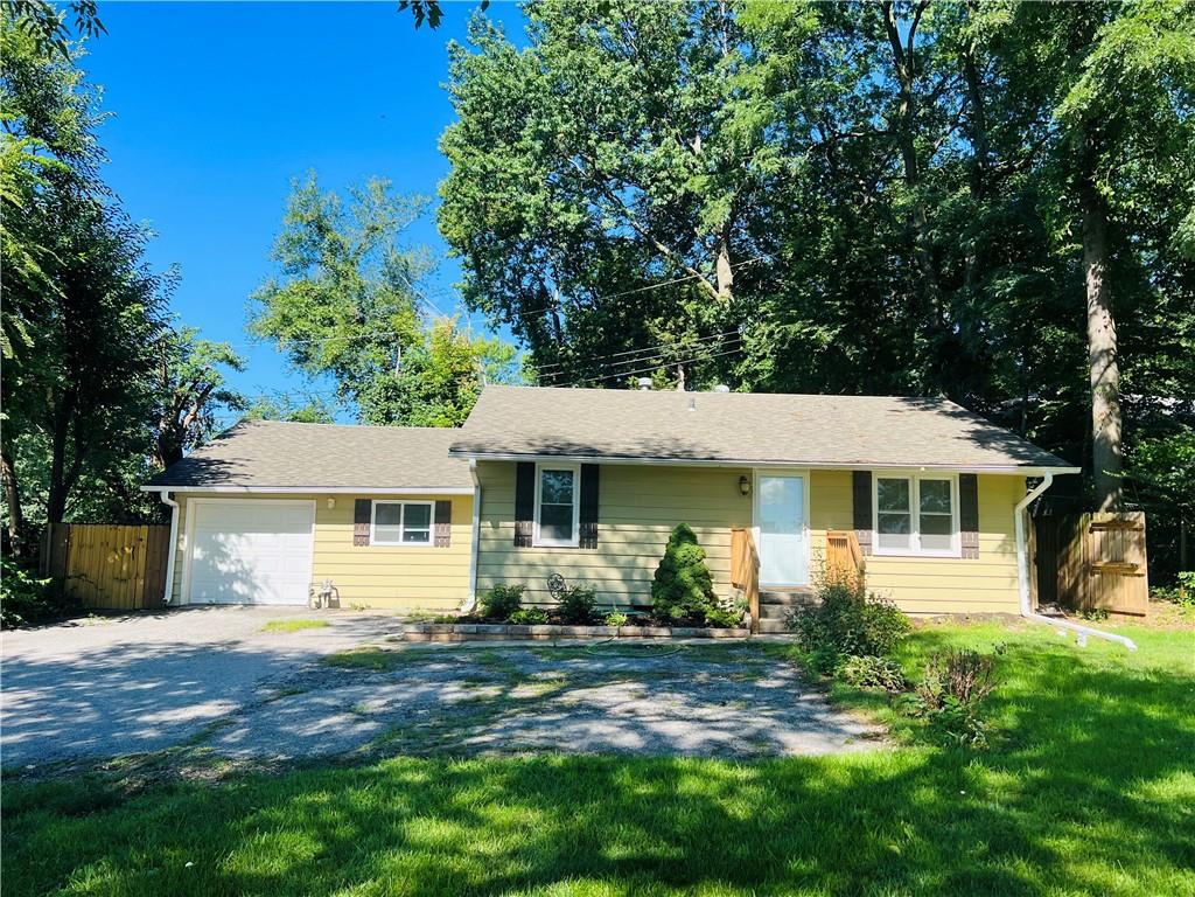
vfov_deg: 53.1
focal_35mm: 26
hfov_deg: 67.3
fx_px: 898
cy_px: 448
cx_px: 598
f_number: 1.5
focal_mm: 5.7
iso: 50
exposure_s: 1/1779
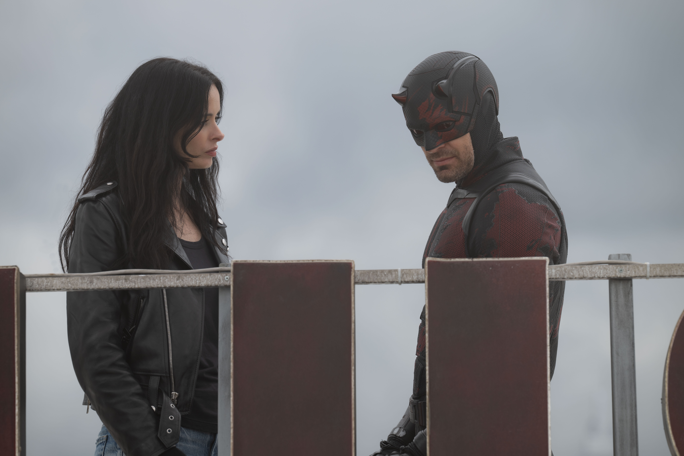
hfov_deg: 12.1
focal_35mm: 170
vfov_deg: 8.1
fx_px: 3230
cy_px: 228
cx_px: 342
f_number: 5
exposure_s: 1/320
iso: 50
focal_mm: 170
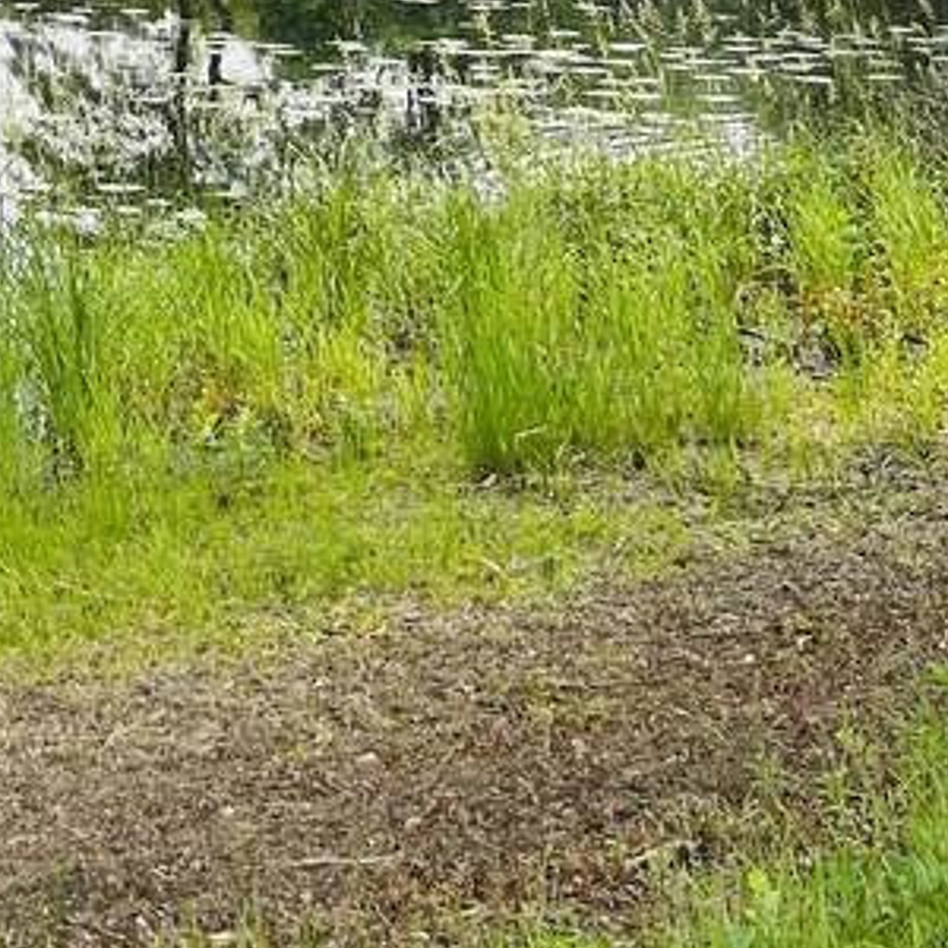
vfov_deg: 16.5
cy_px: -367
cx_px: -553
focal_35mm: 98
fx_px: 3036
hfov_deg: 16.0
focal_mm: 5.7
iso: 50
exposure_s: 1/2695
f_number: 1.5
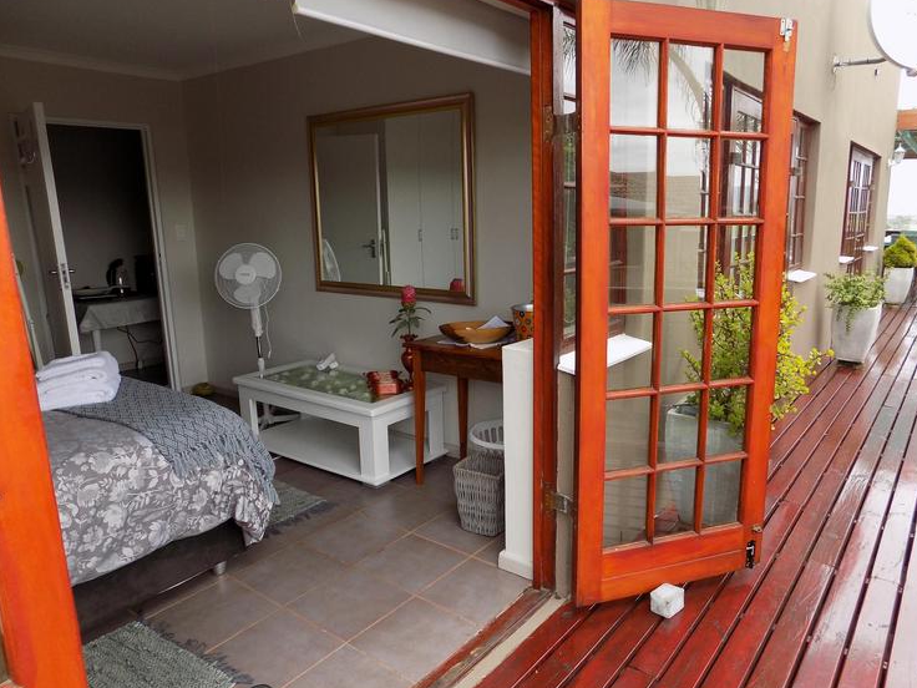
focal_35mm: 25
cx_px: 496
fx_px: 662
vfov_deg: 54.9
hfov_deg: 69.3
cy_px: 337
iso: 80
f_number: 3.1
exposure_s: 1/100
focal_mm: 4
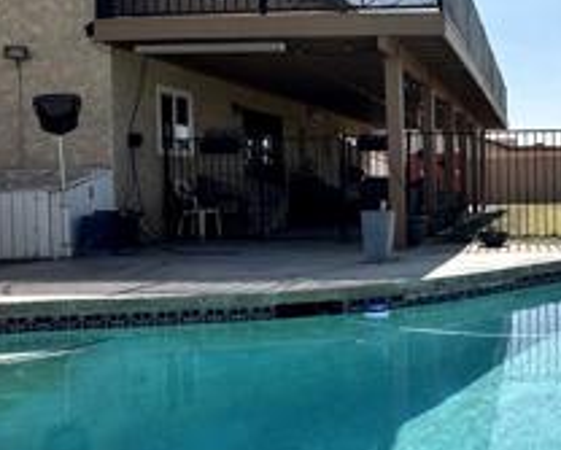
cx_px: 442
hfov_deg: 42.0
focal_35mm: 42
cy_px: 191
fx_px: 698
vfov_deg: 35.7
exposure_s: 1/3300
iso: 40
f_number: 2.2
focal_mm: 2.22
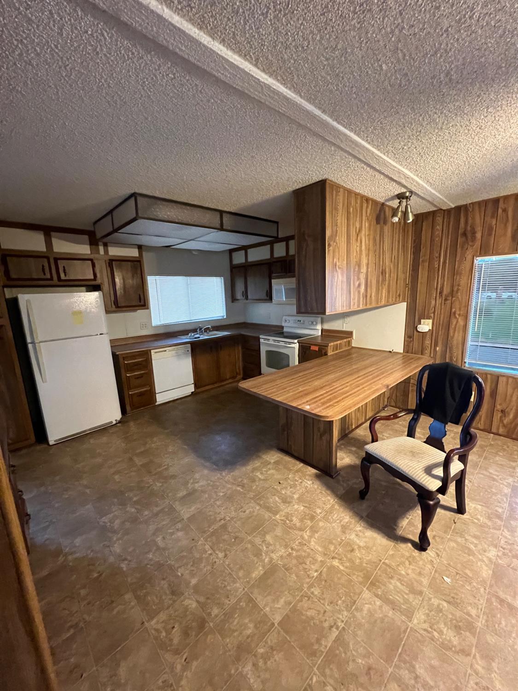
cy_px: 346
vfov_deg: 106.2
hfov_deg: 89.9
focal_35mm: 13
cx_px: 259
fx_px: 259
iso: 1000
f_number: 1.8
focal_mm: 1.57
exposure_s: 1/40
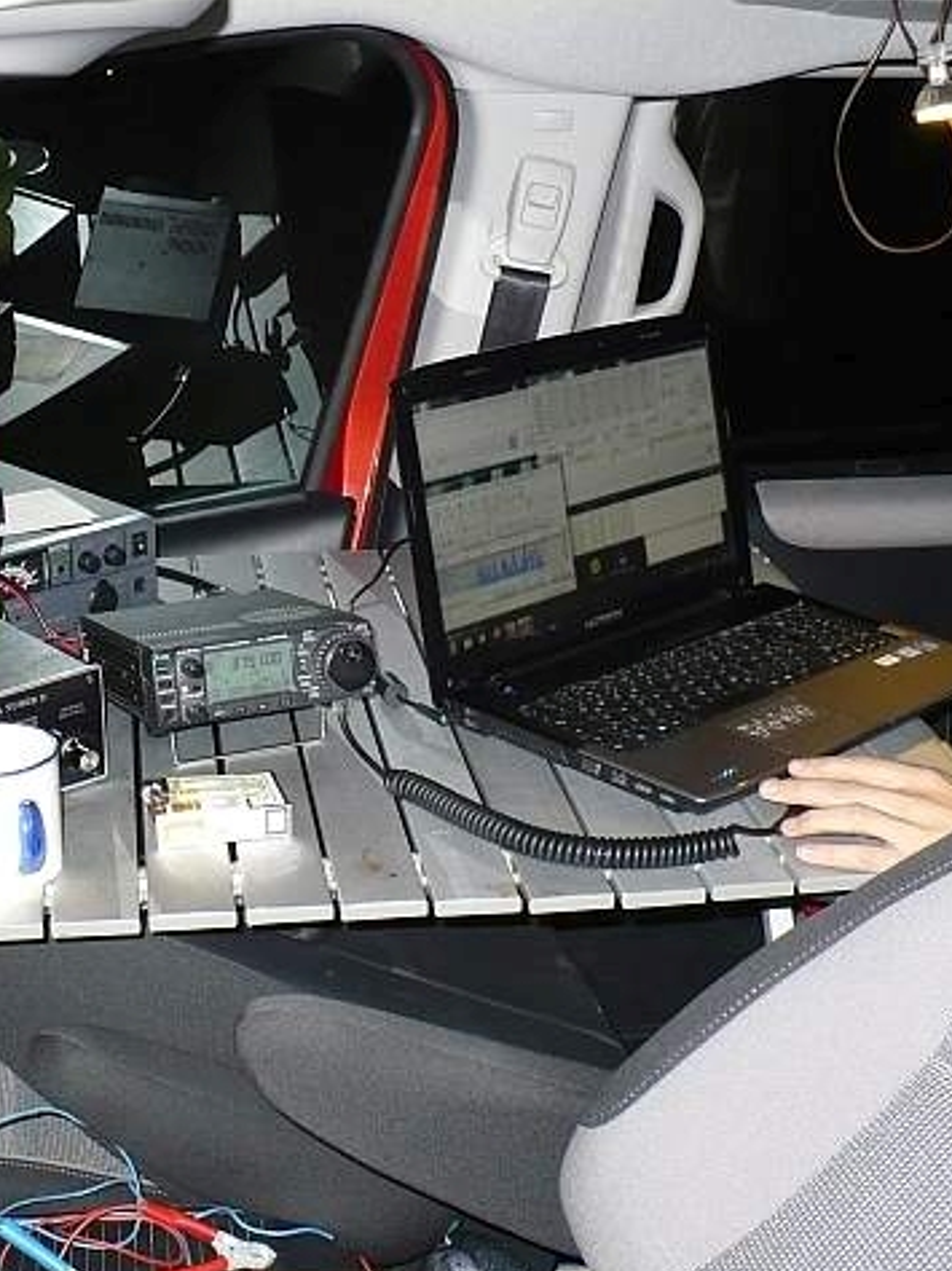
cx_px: 319
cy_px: 641
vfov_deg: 38.2
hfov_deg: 28.9
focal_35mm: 50
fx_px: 1835
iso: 250
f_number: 2.8
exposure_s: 1/30
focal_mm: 6.1
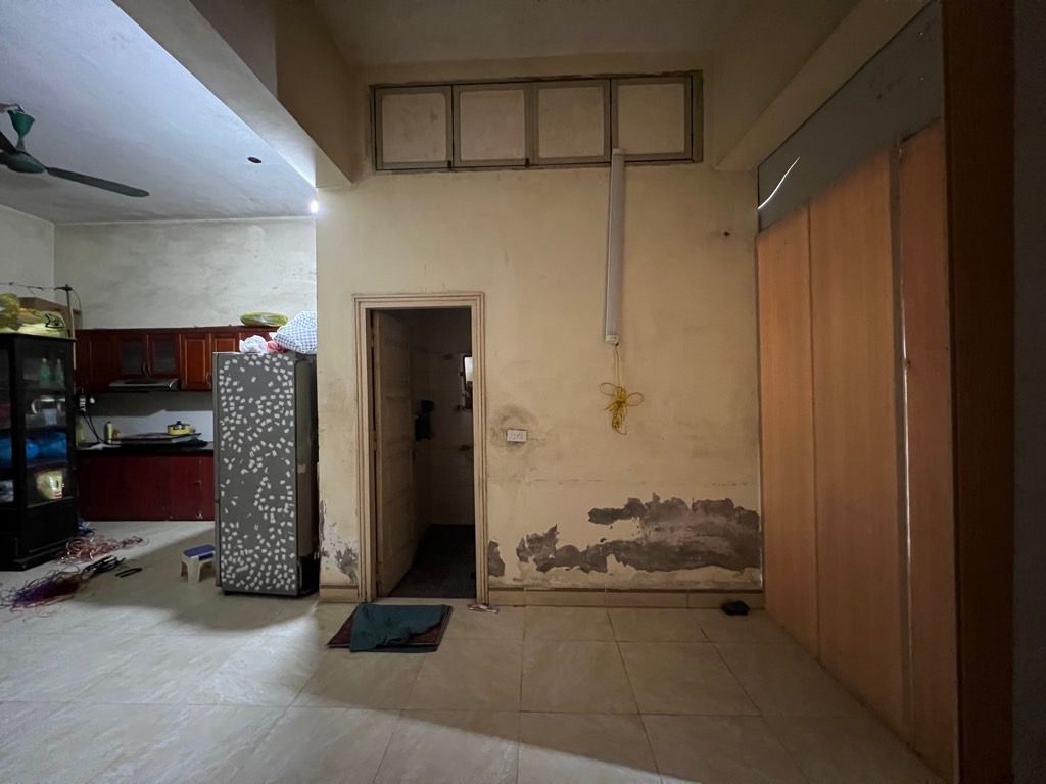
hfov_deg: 106.2
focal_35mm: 13
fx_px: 393
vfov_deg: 89.9
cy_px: 392
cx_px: 523
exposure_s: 1/25
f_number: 1.8
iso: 1000
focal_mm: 1.57
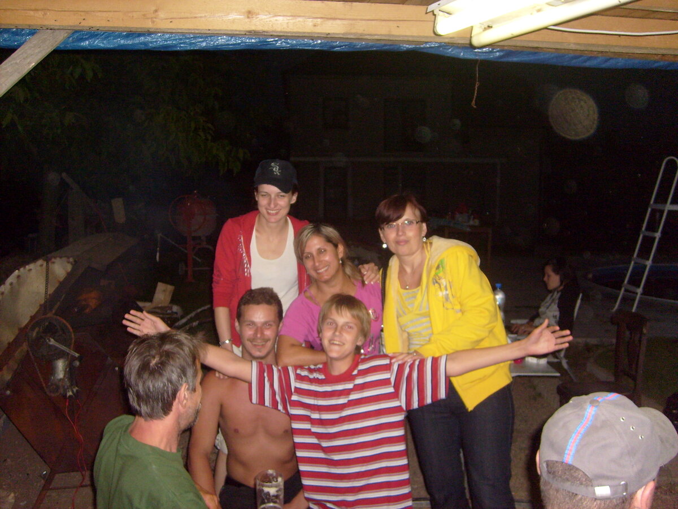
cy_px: 254
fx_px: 686
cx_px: 339
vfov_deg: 40.7
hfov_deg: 52.6
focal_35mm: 35
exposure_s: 1/45
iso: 160
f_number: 2.8
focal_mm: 5.8
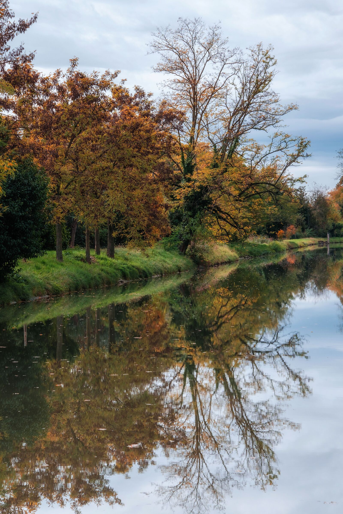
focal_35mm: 108
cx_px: 172
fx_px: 1543
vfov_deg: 18.9
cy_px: 257
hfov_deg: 12.7
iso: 400
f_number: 9
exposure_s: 1/105
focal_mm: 72.1
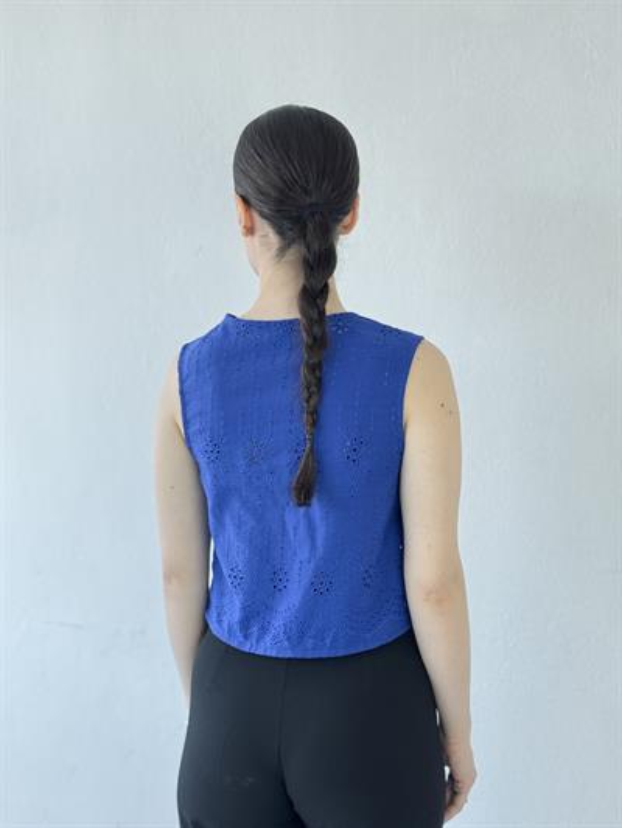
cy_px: 414
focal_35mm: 48
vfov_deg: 39.6
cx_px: 311
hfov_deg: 30.3
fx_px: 1150
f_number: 1.78
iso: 80
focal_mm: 6.76
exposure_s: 1/100
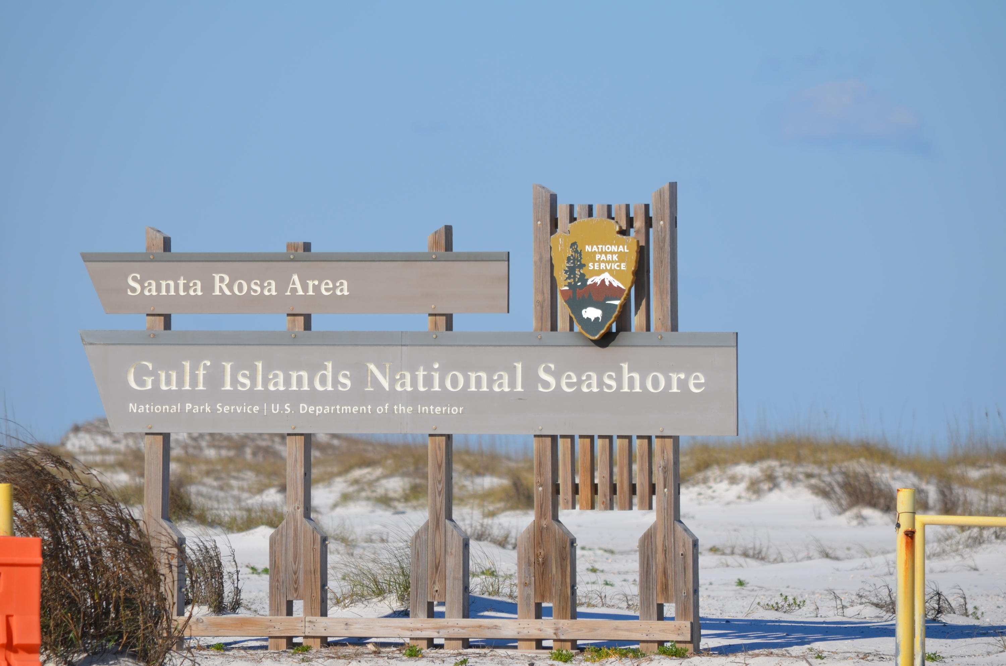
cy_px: 333
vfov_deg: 3.0
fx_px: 12549
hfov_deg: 4.6
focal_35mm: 450
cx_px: 503
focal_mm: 300
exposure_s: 1/1000
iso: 180
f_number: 8
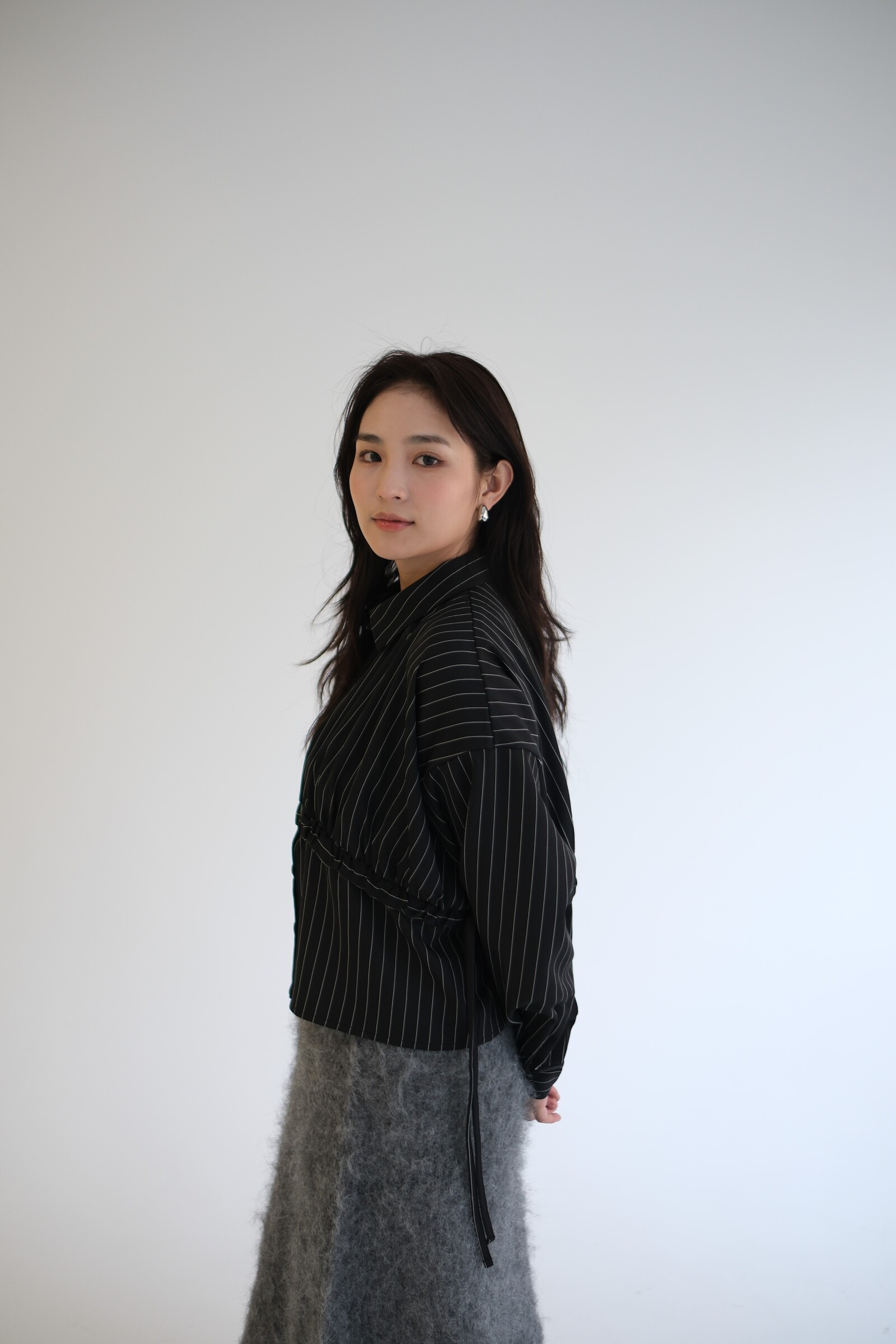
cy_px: 672
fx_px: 1307
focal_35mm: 35
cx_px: 448
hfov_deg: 37.9
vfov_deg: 54.4
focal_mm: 23
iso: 200
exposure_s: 1/250
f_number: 1.4
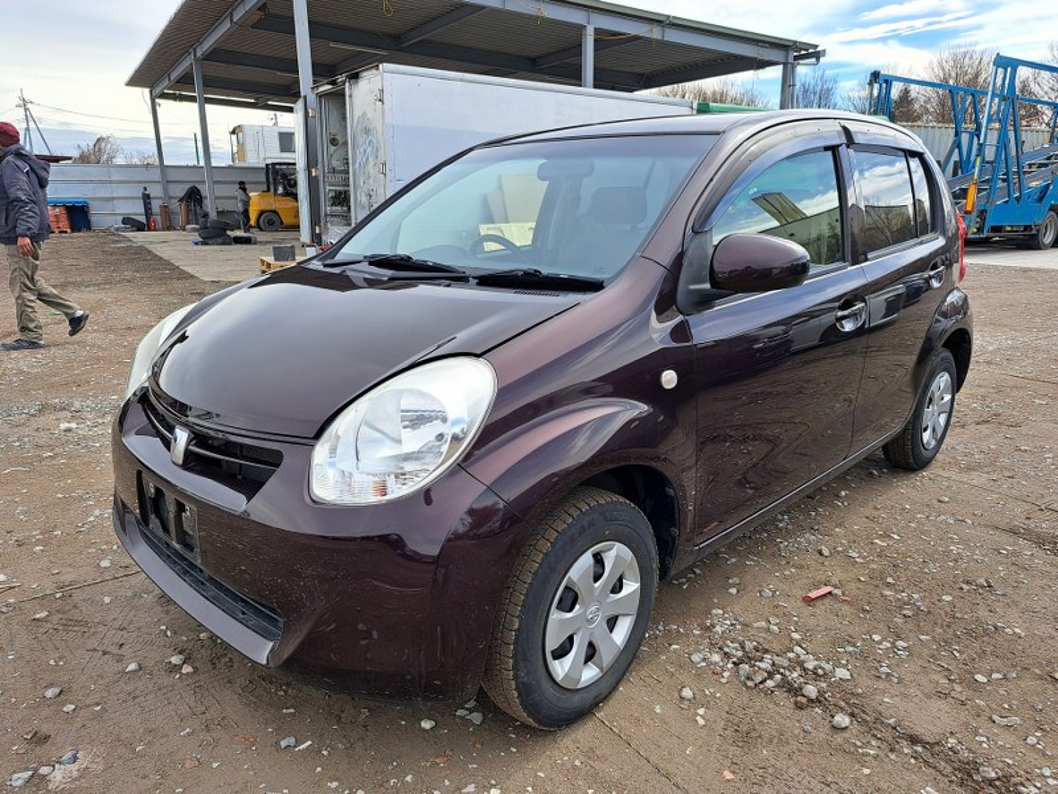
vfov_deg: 56.8
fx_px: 734
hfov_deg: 71.6
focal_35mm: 24
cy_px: 397
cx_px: 529
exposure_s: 1/623
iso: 50
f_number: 1.8
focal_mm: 5.23
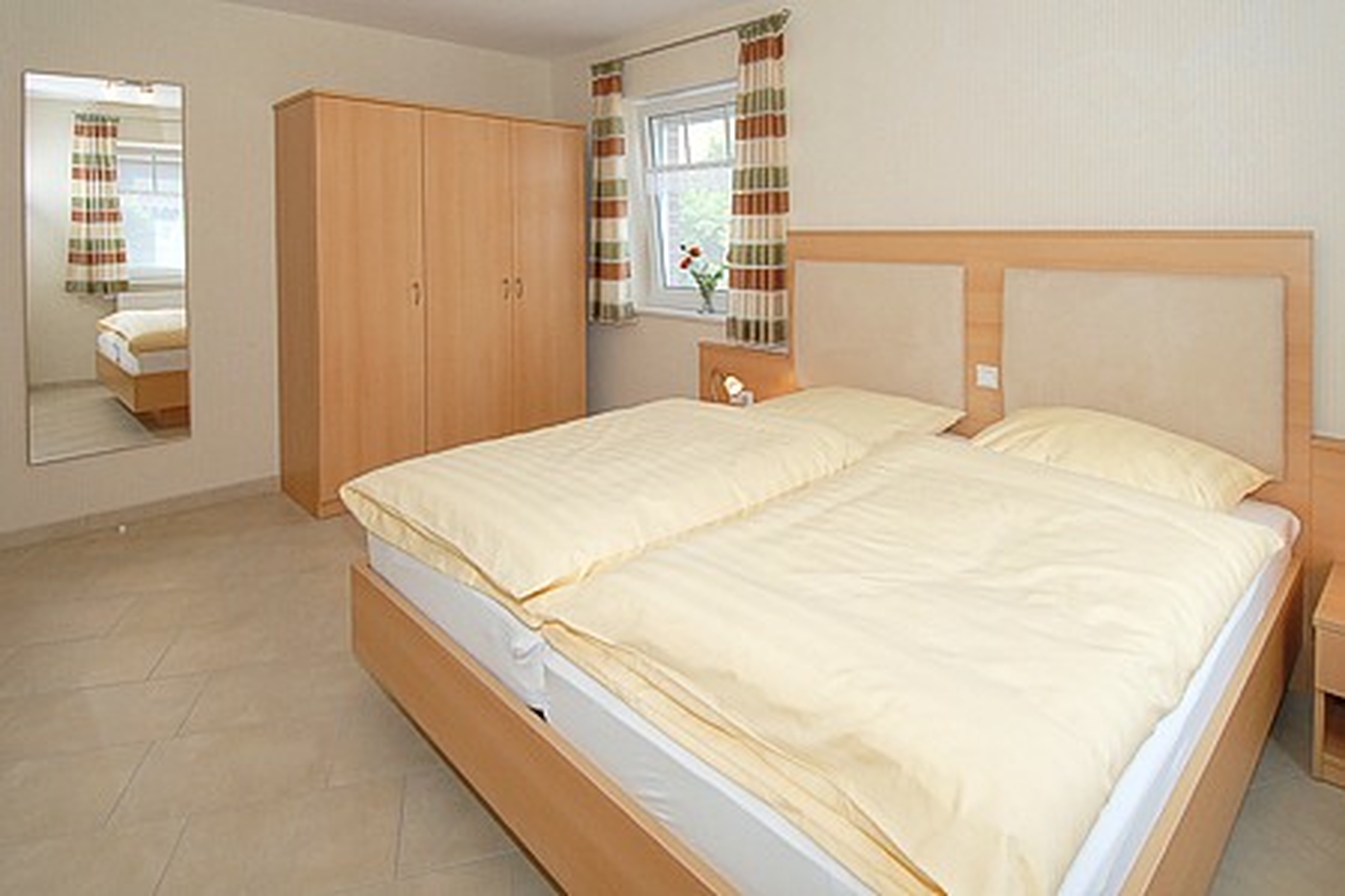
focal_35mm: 18
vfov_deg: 67.4
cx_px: 672
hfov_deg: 90.0
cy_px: 448
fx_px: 672
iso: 400
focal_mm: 12
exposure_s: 1/80
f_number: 10
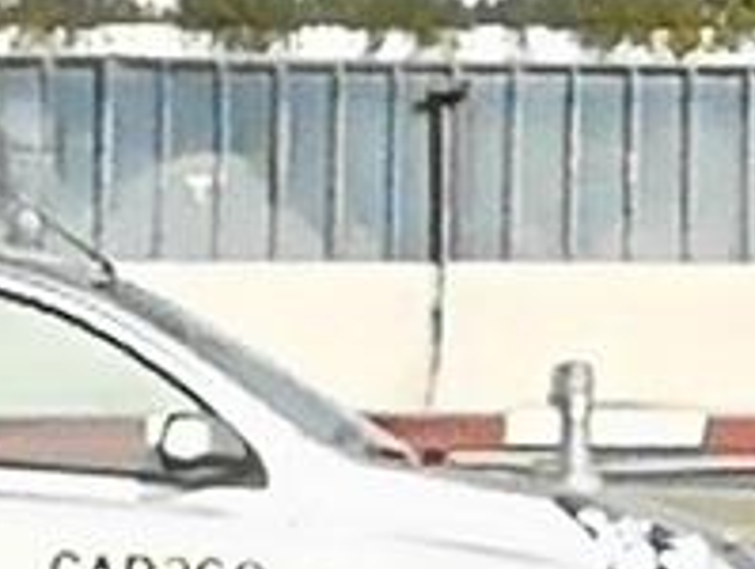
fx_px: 14203
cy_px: 391
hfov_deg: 3.0
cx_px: 30
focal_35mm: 650
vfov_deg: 2.3
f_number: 2.2
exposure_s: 1/1297
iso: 50
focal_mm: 3.95
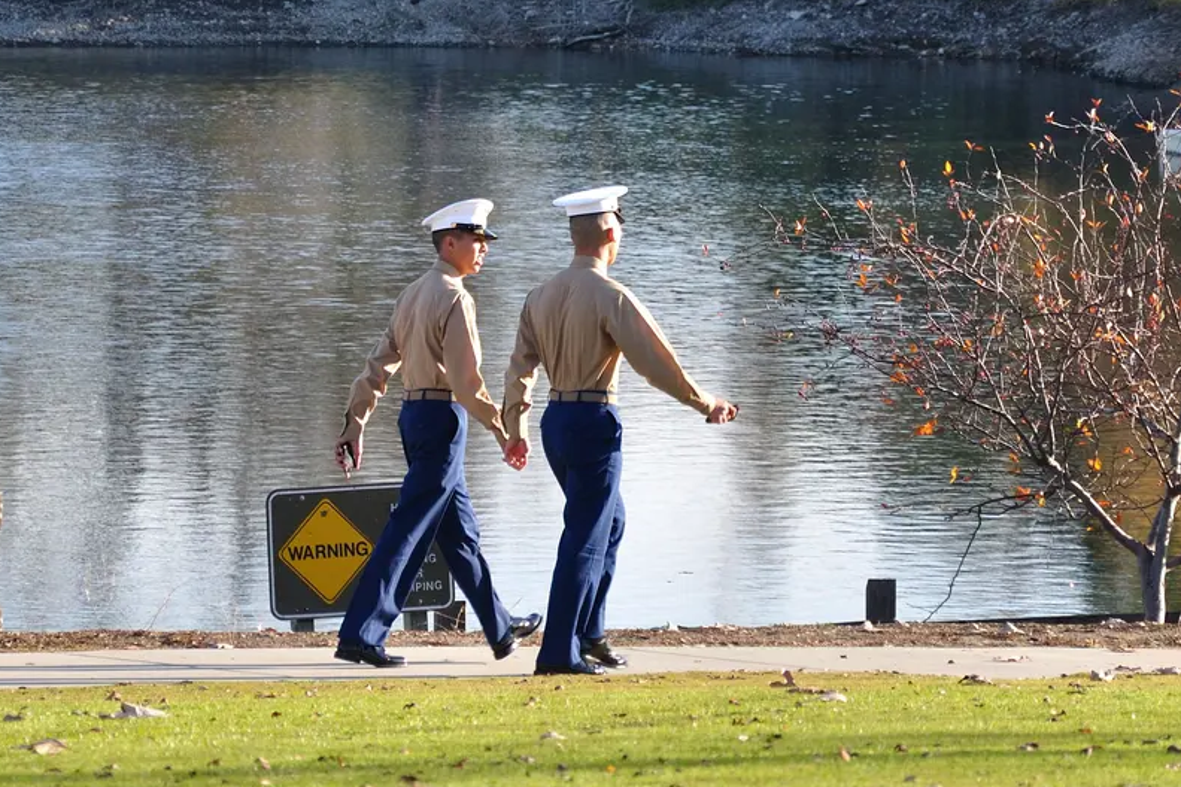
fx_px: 10596
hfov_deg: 6.4
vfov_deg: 4.2
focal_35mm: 323
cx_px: 623
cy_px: 0
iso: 200
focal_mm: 105
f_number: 5.6
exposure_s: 1/200
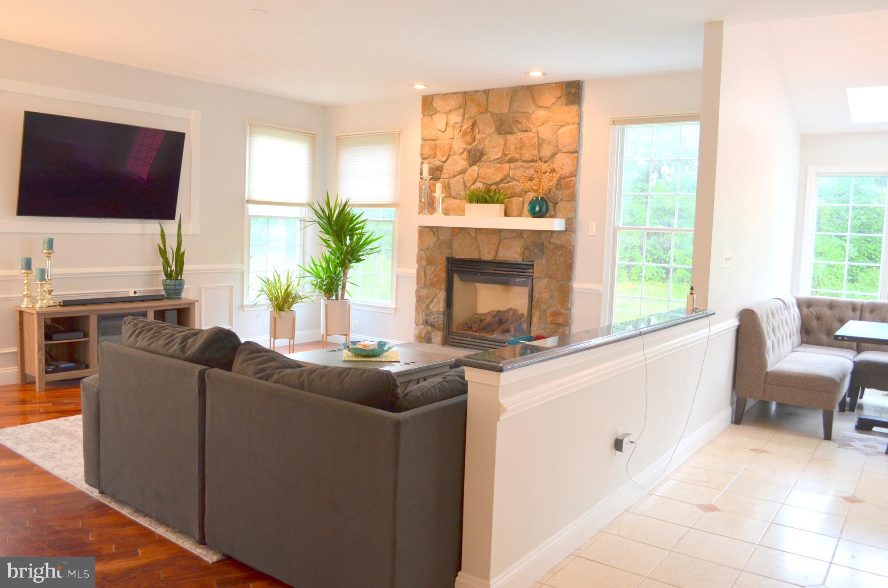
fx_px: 665
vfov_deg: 47.7
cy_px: 294
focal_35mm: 27
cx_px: 444
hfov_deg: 67.5
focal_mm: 18
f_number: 4
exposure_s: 1/60
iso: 500
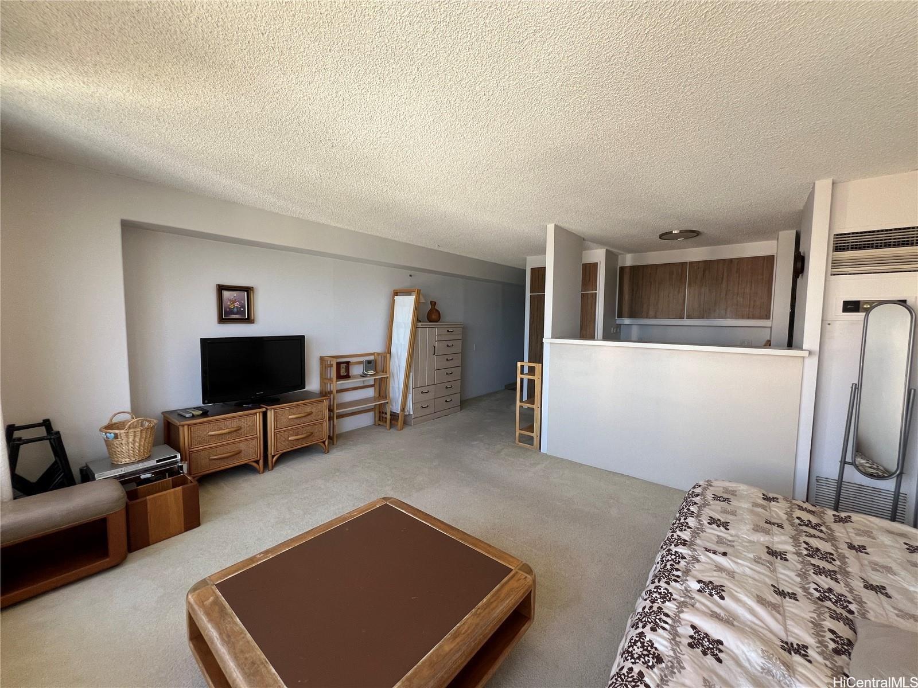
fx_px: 345
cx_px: 459
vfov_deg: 89.9
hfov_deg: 106.2
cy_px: 344
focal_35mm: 13
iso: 80
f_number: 1.8
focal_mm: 1.57
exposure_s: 1/99
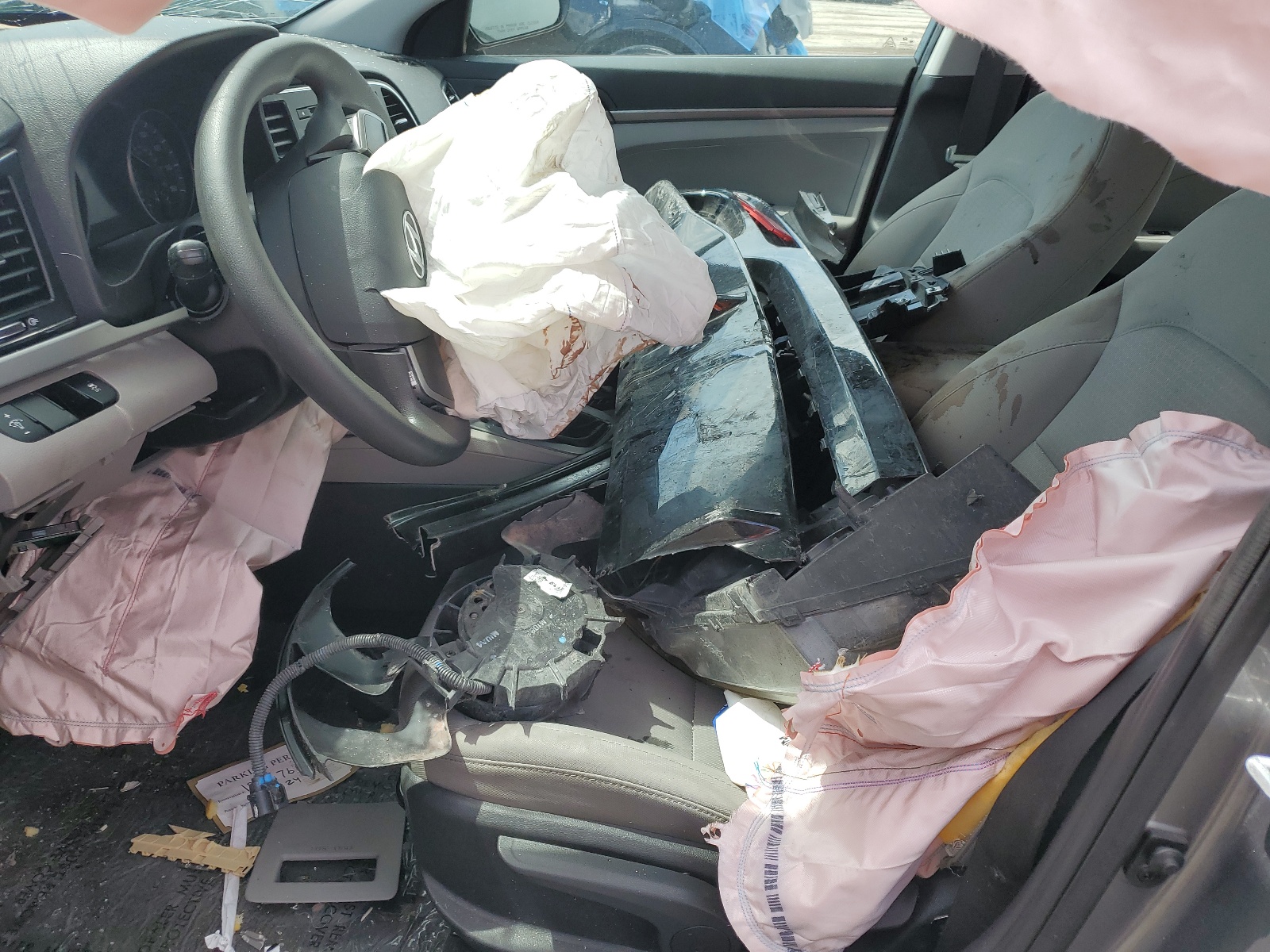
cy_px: 476
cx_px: 635
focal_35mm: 26
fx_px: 954
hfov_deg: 67.3
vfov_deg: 53.1
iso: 50
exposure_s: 1/714
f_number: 1.5
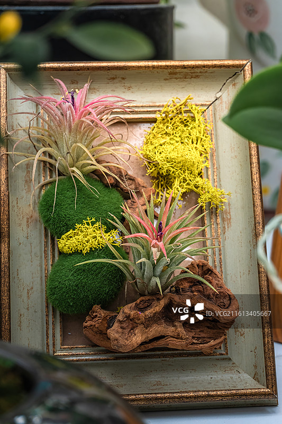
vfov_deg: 27.0
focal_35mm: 75
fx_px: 882
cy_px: 212
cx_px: 141
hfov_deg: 18.2
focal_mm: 50
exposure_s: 1/200
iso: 800
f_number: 5.6
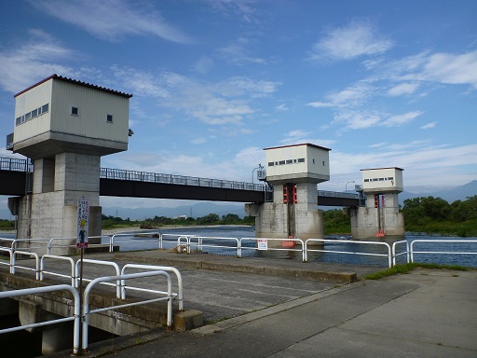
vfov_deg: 49.7
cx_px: 238
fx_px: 386
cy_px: 179
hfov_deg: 63.4
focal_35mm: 28
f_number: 3.3
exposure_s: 1/1300
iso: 100
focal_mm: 4.9
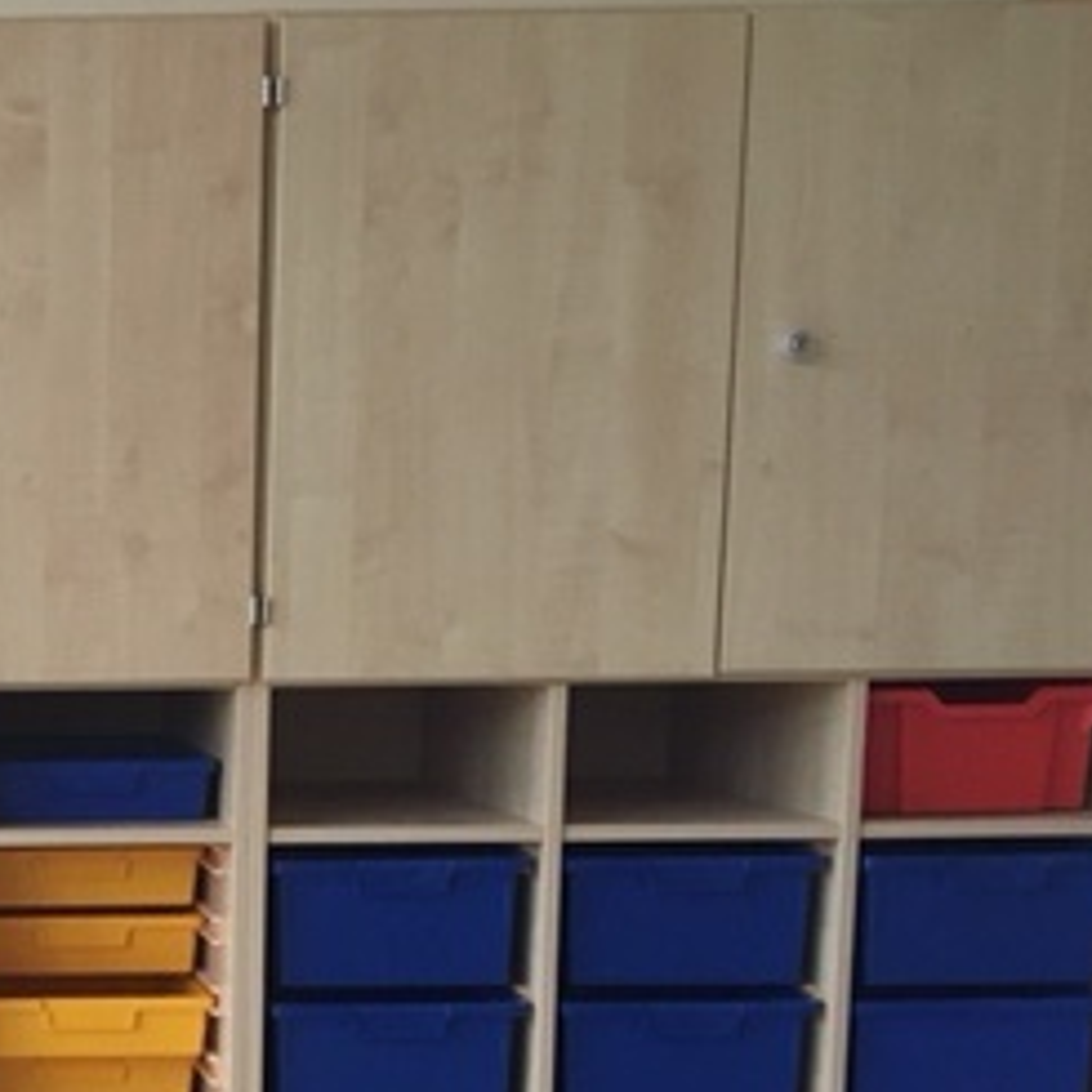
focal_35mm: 67
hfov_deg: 23.6
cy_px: 896
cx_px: -196
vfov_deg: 25.2
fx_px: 2391
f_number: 2.2
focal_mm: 4.15
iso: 250
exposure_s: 1/33
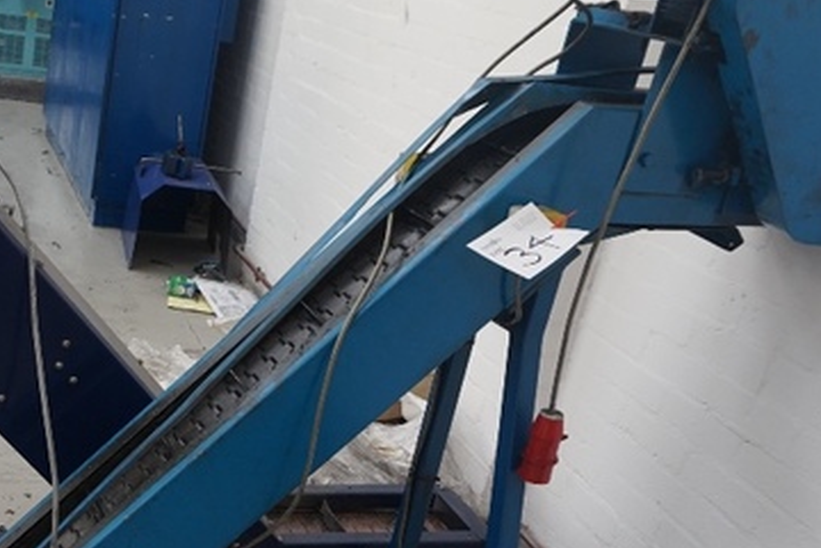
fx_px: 1095
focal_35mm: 48
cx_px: 100
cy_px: 438
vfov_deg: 27.5
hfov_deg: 38.6
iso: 640
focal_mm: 16
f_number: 4
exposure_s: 1/160
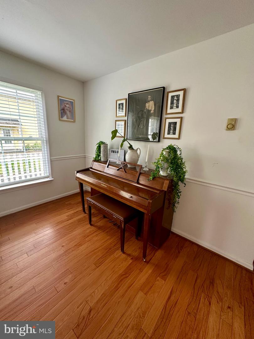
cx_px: 127
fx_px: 137
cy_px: 170
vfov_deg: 102.1
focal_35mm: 14
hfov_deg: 85.7
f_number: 2.2
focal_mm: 2.22
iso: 200
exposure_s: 1/120
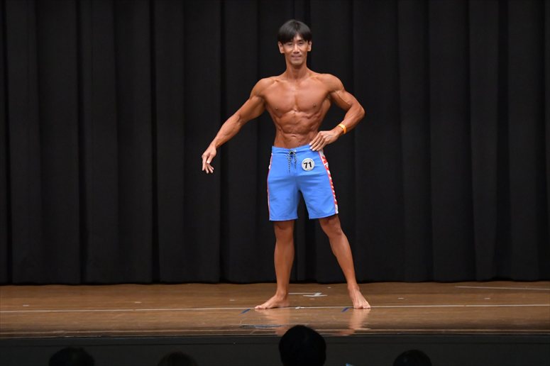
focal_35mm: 217
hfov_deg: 9.5
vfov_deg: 6.3
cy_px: 183
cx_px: 275
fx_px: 3314
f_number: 5.6
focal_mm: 145
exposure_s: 1/400
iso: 6400
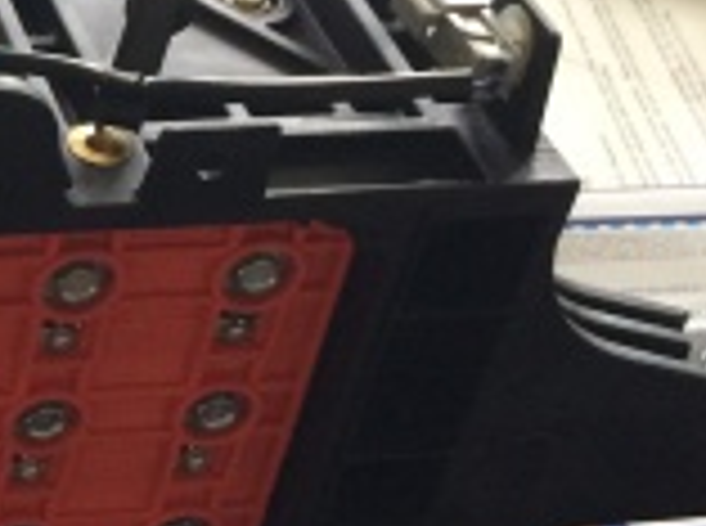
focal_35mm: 115
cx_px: -427
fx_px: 2340
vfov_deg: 12.8
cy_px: 153
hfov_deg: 15.5
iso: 64
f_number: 2.2
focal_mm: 4.12
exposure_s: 1/30
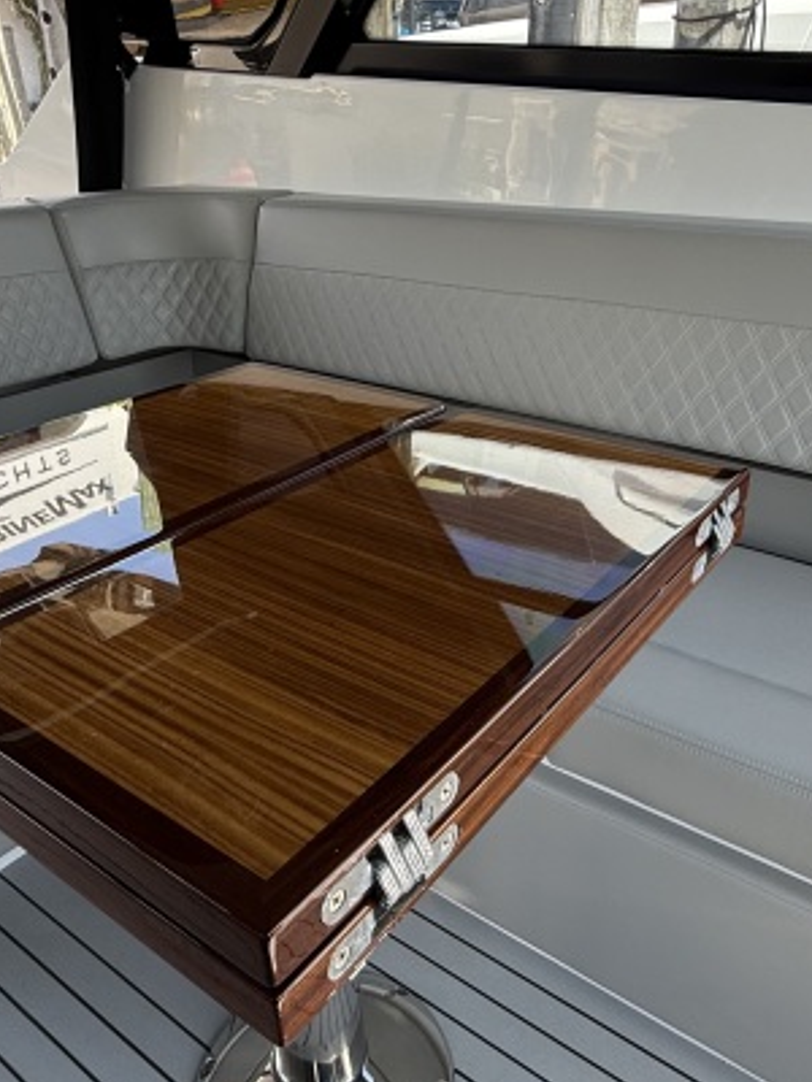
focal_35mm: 28
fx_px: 876
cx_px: 460
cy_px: 527
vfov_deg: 63.4
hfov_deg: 49.6
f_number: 2.2
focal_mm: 2.22
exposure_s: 1/185
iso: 50
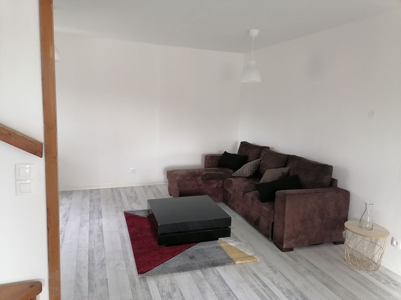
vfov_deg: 51.4
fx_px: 313
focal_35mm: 27
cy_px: 150
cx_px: 200
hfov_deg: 65.3
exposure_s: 1/100
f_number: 1.8
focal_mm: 5.3
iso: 250
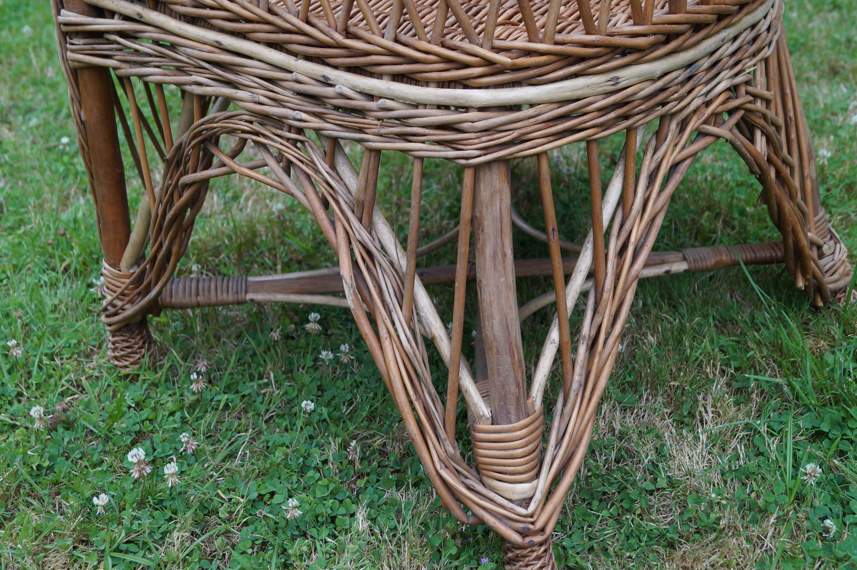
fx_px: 1023
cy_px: 316
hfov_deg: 45.5
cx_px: 453
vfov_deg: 31.1
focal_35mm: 43
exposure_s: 1/80
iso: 100
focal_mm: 24
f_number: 4.5
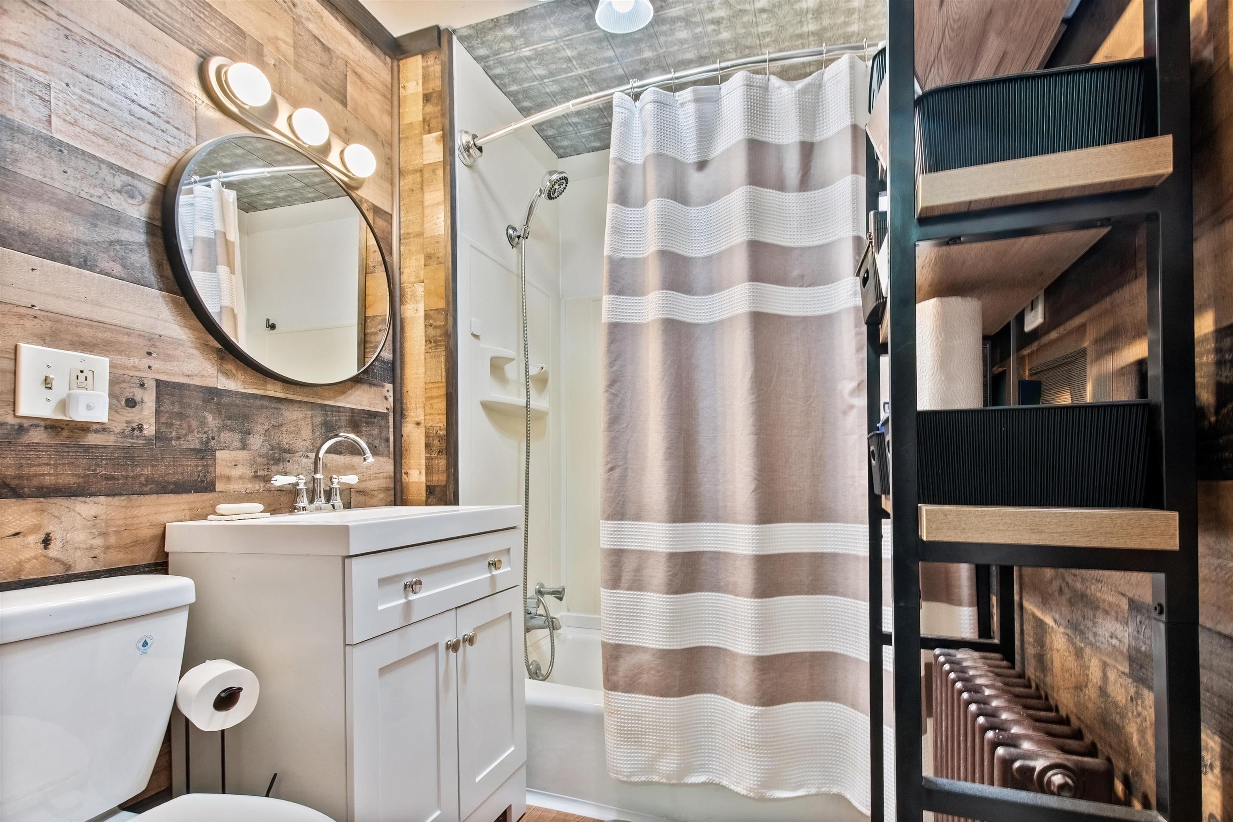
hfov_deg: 100.4
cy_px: 411
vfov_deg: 77.3
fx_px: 514
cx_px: 616
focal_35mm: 15
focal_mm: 10
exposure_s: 1
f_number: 9
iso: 250
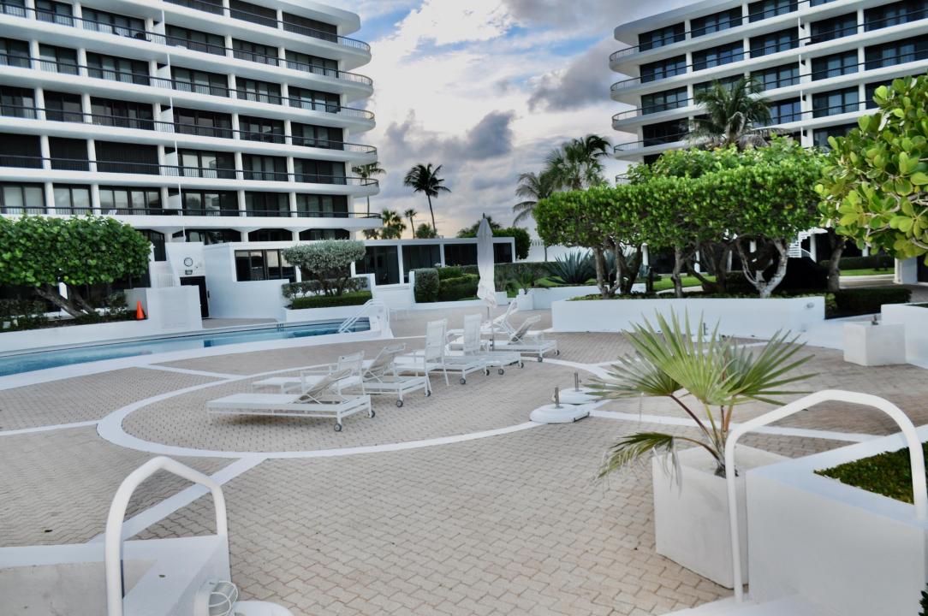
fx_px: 695
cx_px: 464
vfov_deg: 47.8
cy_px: 308
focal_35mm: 27
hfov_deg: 67.4
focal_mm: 18
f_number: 7.1
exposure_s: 1/200
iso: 200
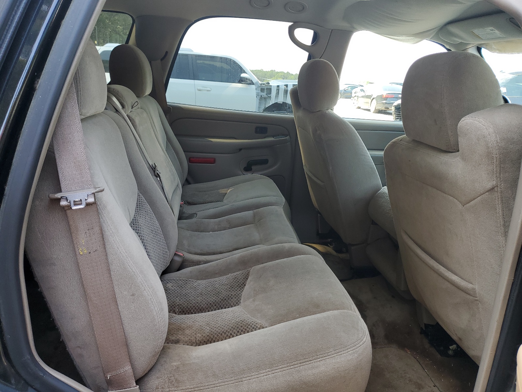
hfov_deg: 67.3
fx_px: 392
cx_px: 261
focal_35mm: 26
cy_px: 196
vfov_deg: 53.1
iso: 50
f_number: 1.5
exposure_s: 1/132
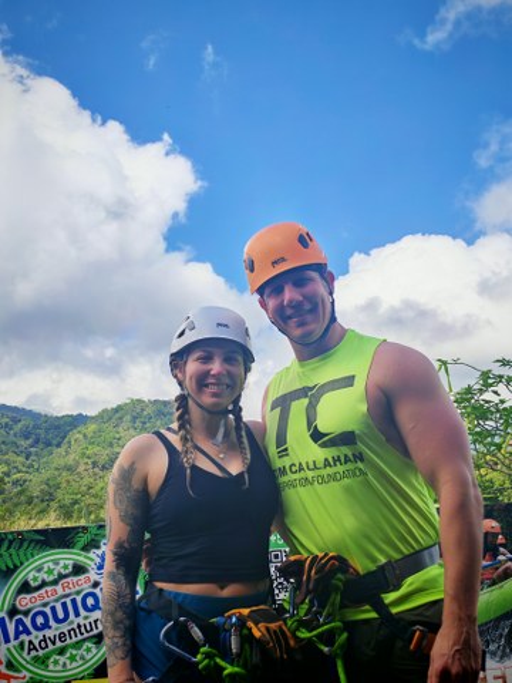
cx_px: 256
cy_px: 342
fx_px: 947
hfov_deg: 30.3
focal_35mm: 48
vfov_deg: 39.7
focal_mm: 6.12
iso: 50
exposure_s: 1/520
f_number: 1.9
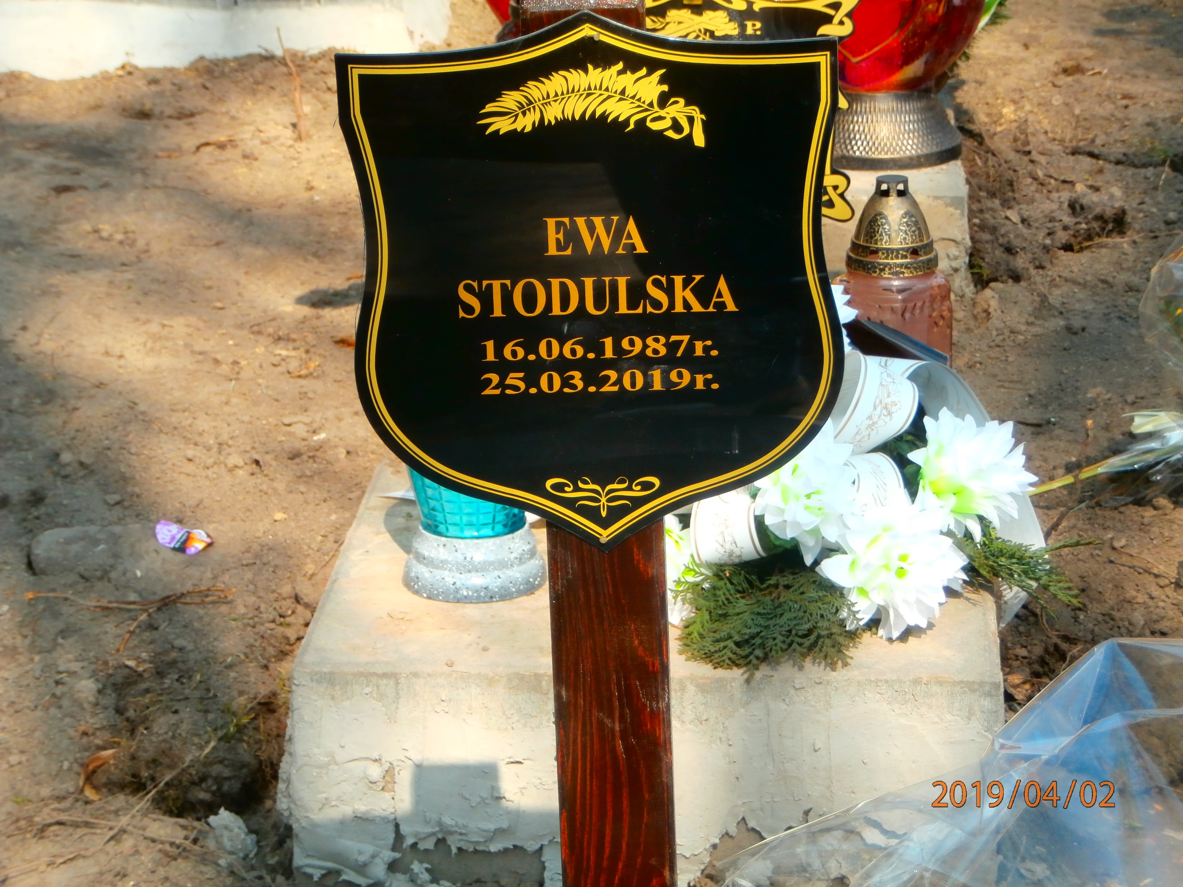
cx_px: 592
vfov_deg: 13.5
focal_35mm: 110
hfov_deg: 17.9
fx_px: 3759
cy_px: 444
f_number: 5.4
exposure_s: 1/160
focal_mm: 19.54
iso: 100
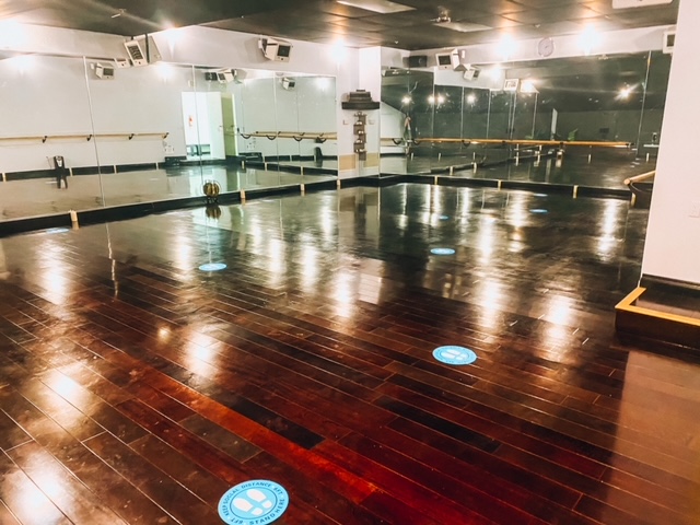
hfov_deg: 67.3
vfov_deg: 53.1
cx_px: 350
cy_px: 262
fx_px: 526
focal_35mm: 26
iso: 640
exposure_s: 1/30
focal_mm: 4.25
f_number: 1.8
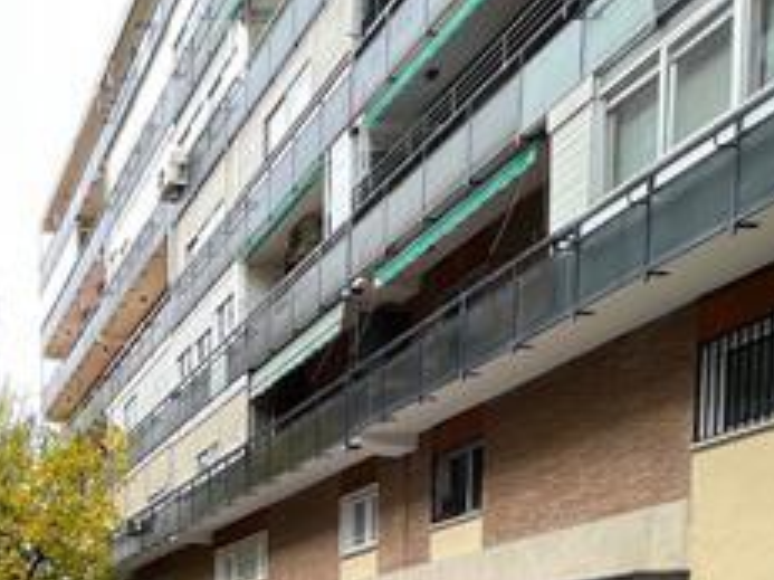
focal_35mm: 36
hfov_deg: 40.6
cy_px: 771
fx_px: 805
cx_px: -90
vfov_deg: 30.4
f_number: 1.8
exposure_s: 1/186
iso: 32
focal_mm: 1.57
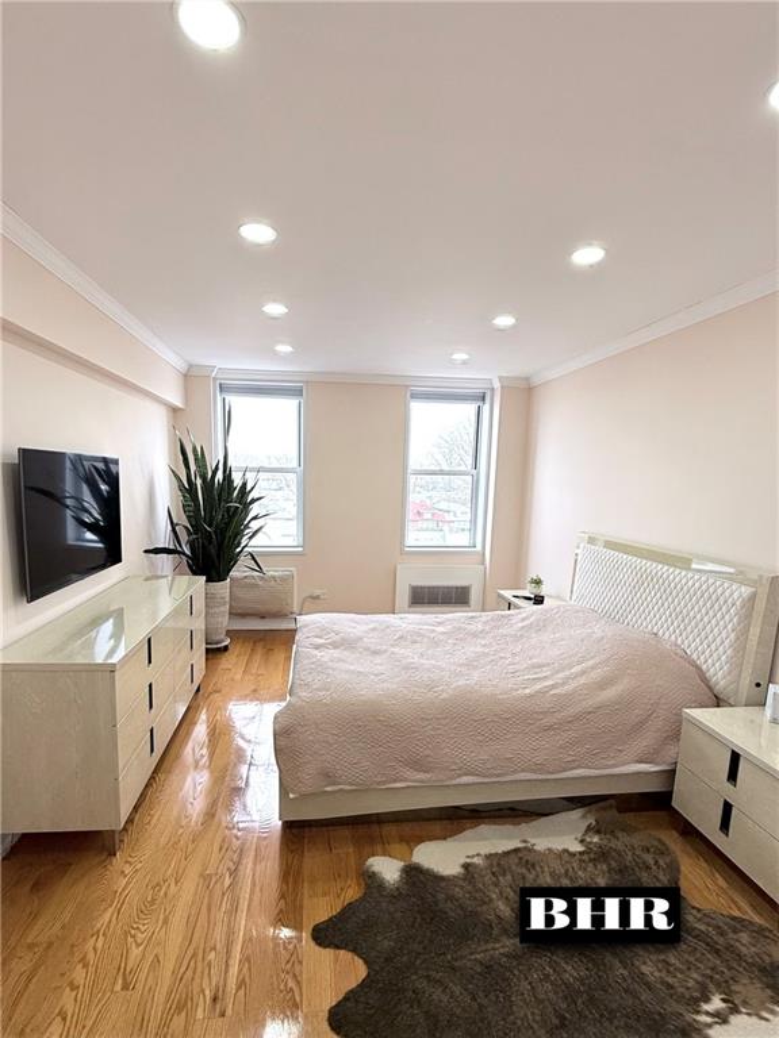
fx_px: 420
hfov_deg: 85.7
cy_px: 519
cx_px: 390
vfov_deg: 102.1
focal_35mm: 14
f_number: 2.2
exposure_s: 1/112
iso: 64
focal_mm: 2.22
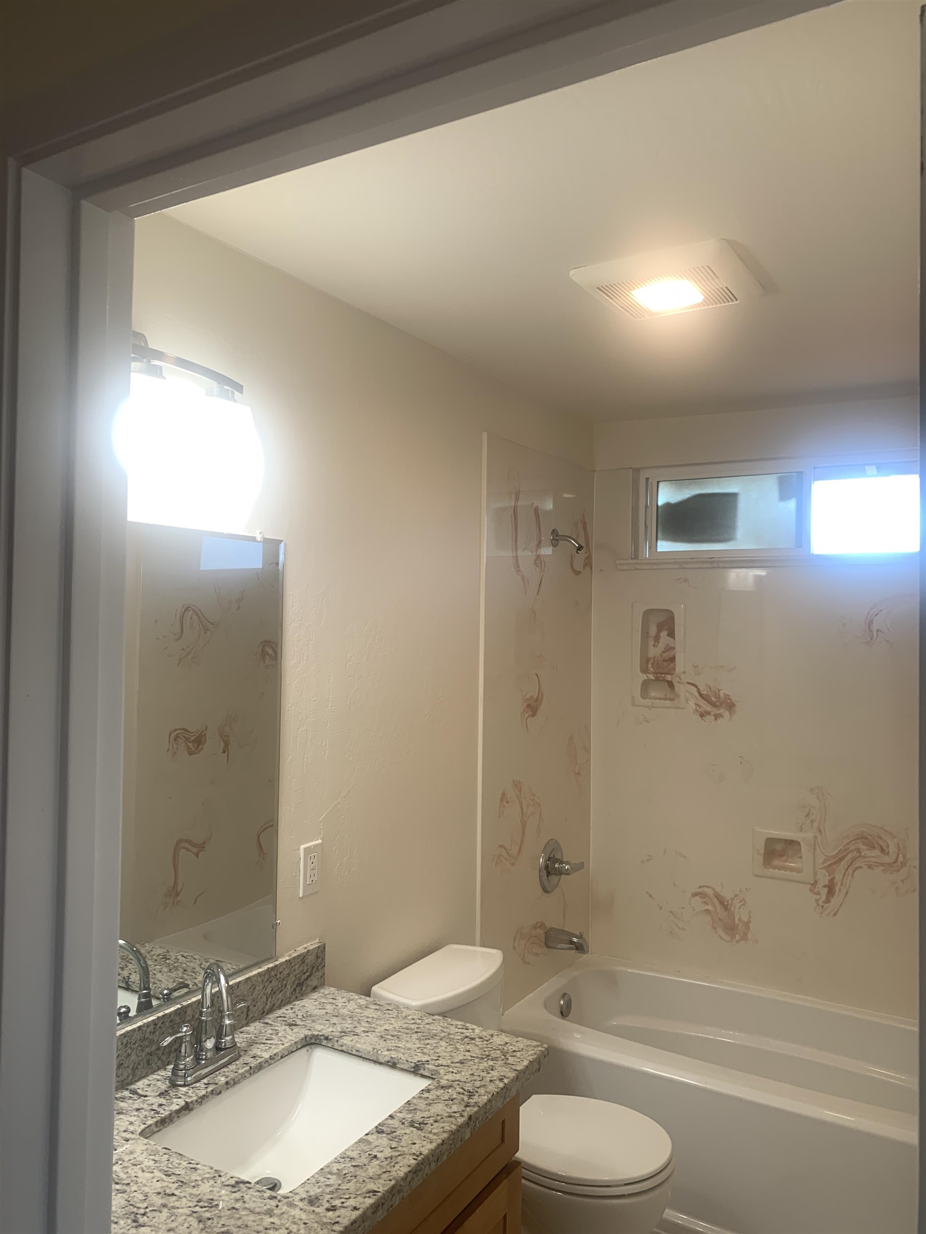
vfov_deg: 67.3
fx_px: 927
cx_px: 463
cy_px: 617
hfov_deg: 53.1
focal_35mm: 26
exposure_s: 1/120
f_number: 1.8
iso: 25
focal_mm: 4.25
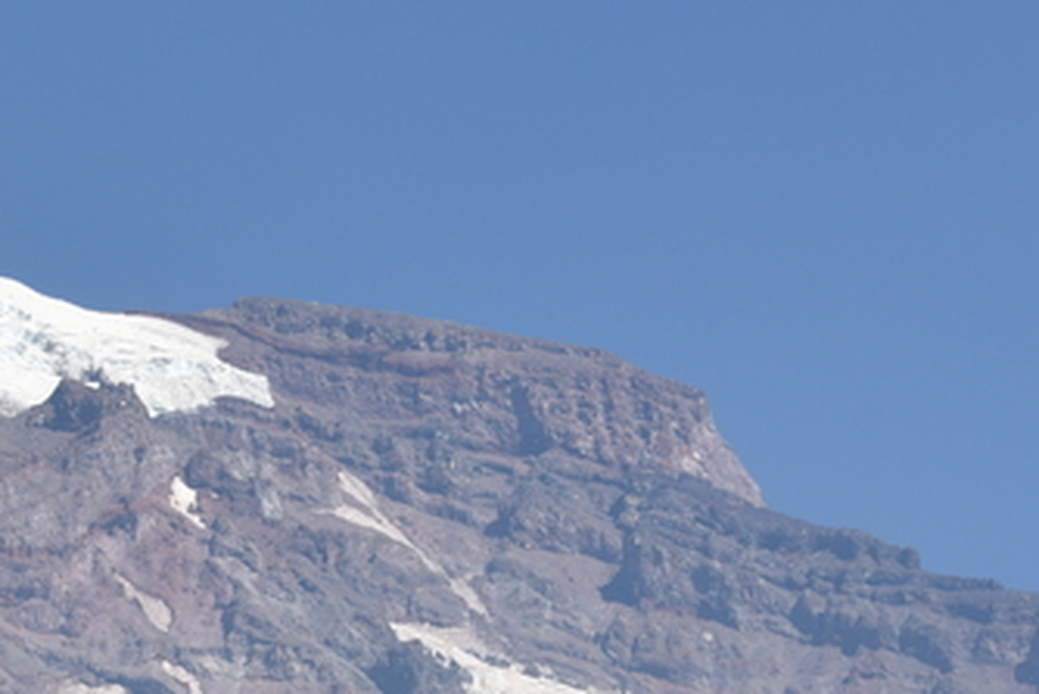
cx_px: -520
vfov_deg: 4.6
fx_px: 8633
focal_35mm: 299
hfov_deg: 6.8
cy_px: 831
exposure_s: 1/320
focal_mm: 78
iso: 100
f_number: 9
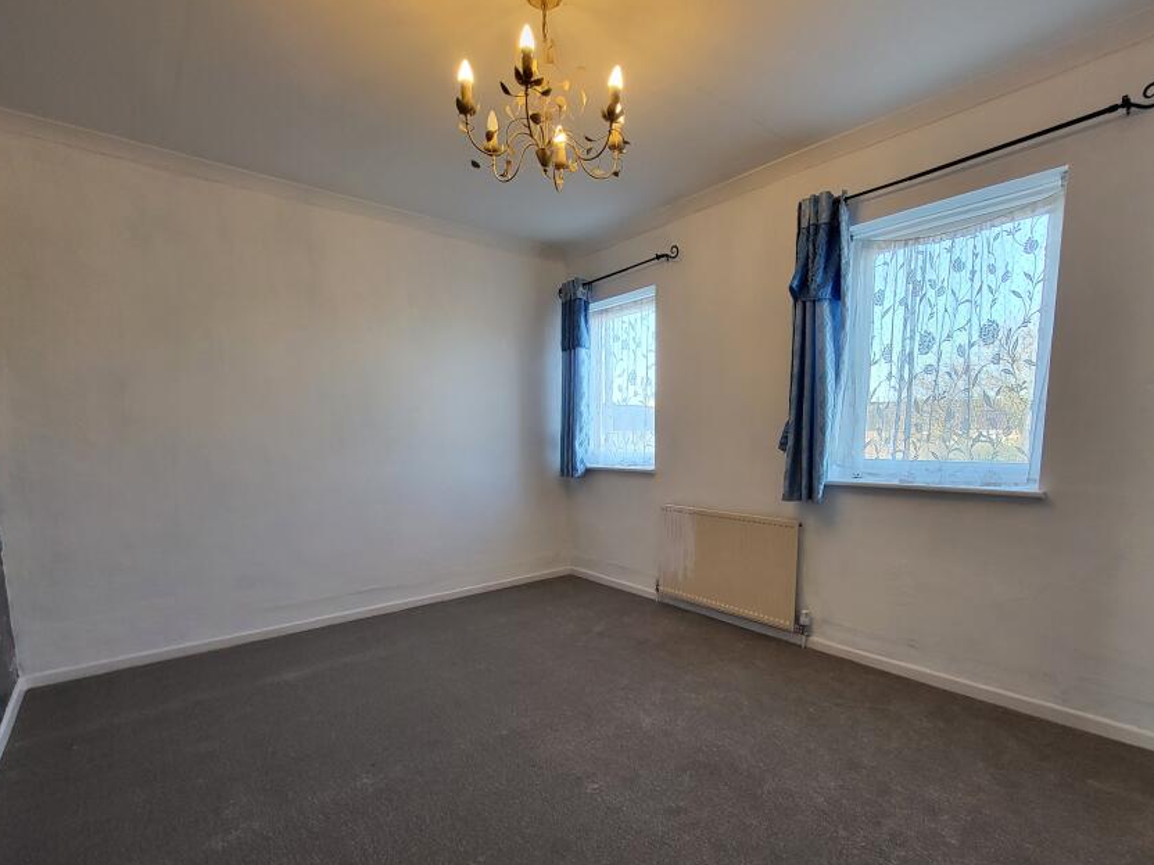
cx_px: 608
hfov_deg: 94.4
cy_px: 505
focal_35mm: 16
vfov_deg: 77.5
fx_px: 533
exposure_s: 1/50
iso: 100
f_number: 2.2
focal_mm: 1.74
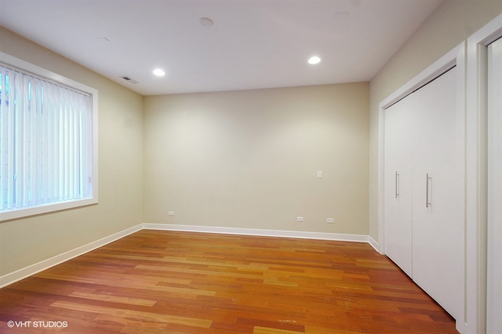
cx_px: 251
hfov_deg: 100.5
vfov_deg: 77.2
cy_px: 167
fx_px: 209
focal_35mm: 15
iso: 200
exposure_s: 1/1.25
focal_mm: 10
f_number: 8
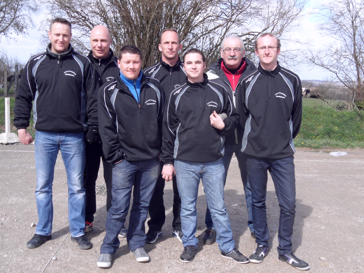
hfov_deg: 46.8
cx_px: 182
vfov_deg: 36.0
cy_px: 136
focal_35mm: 40
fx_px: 421
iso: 80
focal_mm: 6.5
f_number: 3.6
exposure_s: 1/350
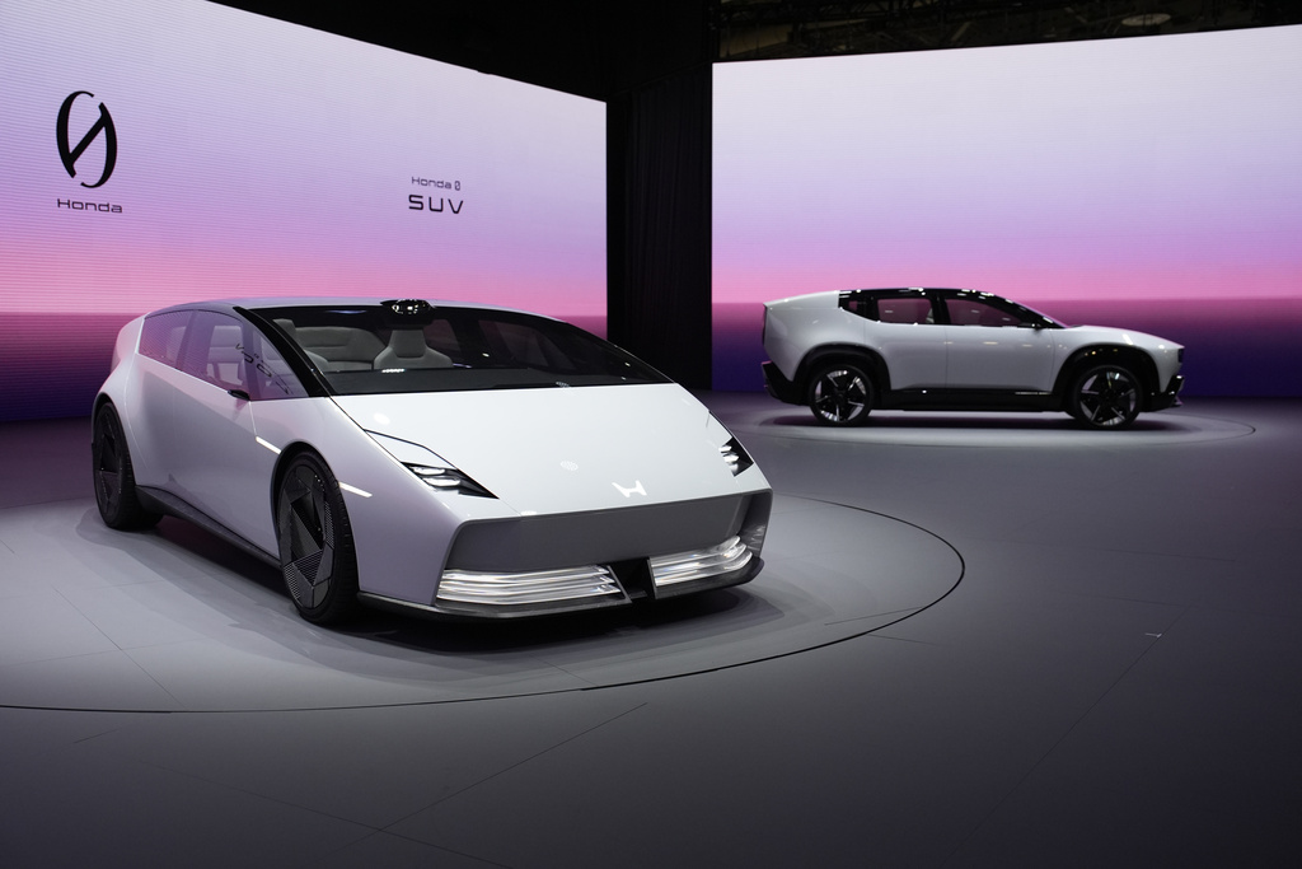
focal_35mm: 35
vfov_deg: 37.9
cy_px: 434
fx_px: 1266
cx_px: 651
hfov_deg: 54.4
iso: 1250
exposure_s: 1/800
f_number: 4
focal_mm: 35
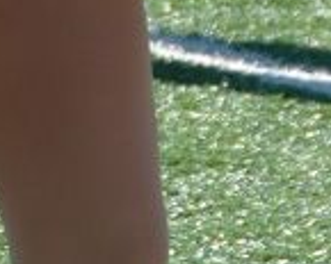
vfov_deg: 1.4
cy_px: -473
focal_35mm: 1113
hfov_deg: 1.7
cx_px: -5
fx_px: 10903
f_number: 6.3
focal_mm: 112
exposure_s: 1/640
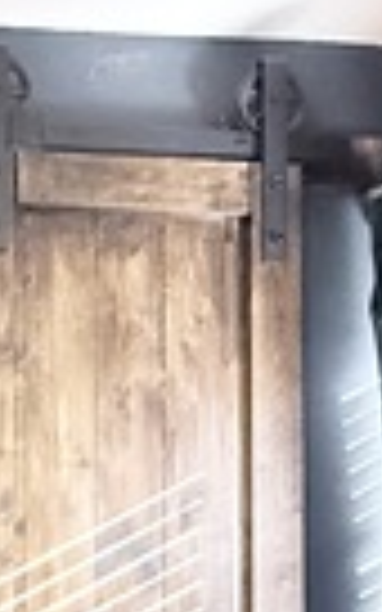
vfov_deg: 26.3
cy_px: 729
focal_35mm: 70
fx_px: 1166
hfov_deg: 16.5
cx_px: -234
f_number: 2.2
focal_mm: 2.22
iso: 800
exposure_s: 1/60
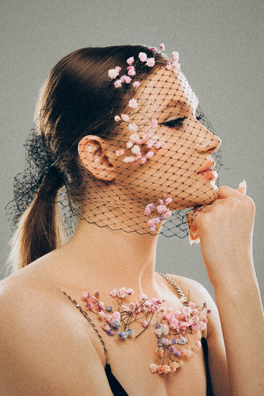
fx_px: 549
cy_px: 198
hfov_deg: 27.0
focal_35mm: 50
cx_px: 132
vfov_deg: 39.6
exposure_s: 1/125
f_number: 9
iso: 200
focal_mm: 50
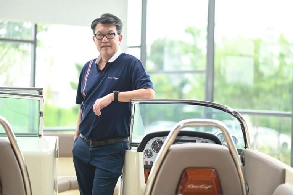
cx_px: 146
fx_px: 692
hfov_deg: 23.9
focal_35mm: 85
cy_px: 98
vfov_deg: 16.1
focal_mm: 85
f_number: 2
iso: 100
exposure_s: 1/200
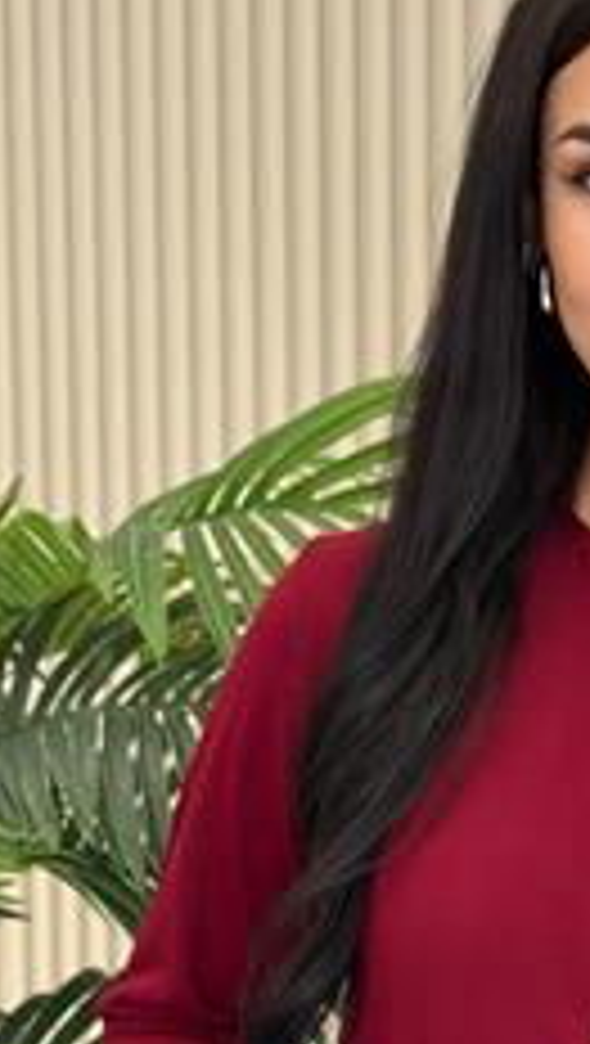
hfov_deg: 10.0
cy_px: 938
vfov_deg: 17.6
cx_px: 644
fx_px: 3328
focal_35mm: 120
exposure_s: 1/260
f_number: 1.78
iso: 80
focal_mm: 6.86
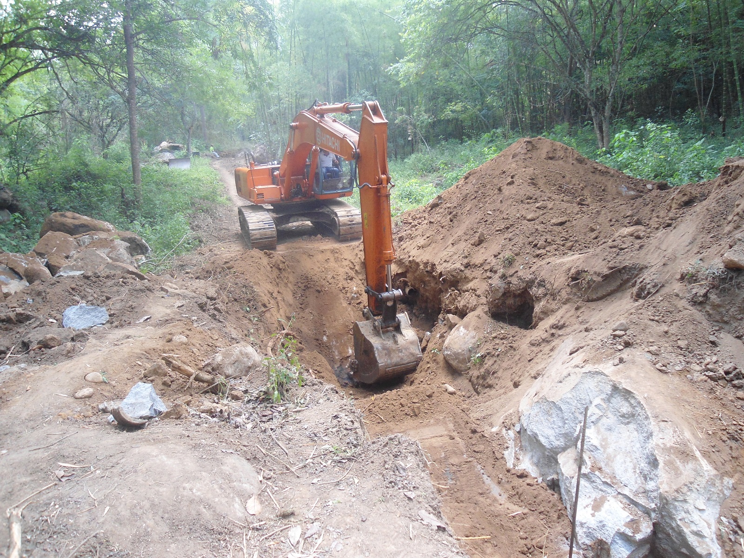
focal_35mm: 26
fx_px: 559
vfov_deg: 53.1
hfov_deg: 67.3
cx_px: 372
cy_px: 279
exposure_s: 1/160
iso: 200
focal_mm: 4.7
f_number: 2.8
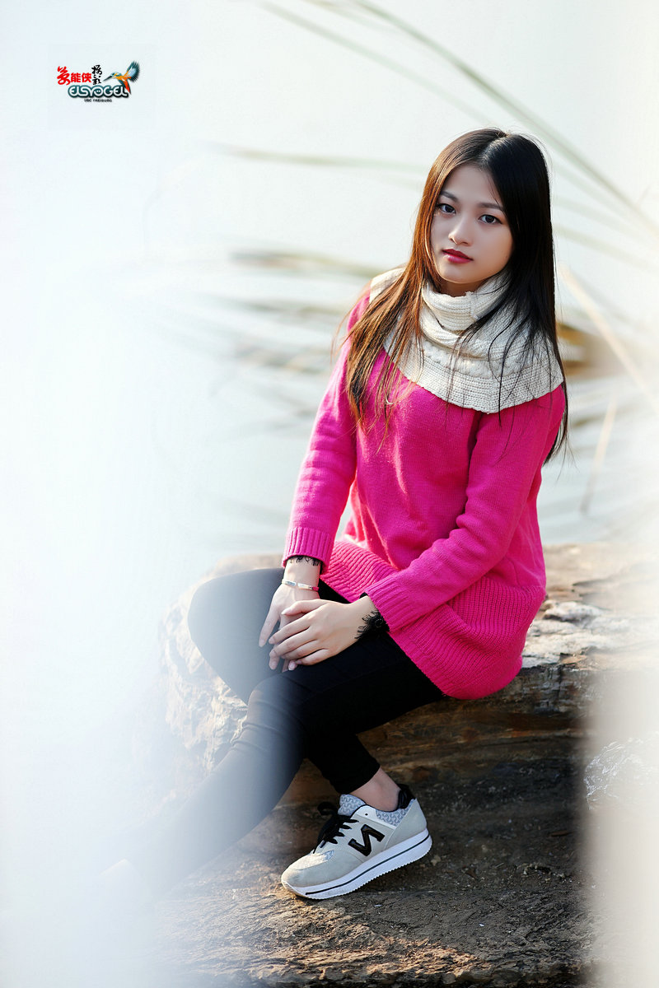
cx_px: 330
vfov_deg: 15.2
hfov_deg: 10.2
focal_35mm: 135
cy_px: 494
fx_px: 3707
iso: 200
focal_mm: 135
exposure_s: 1/1250
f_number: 1.8
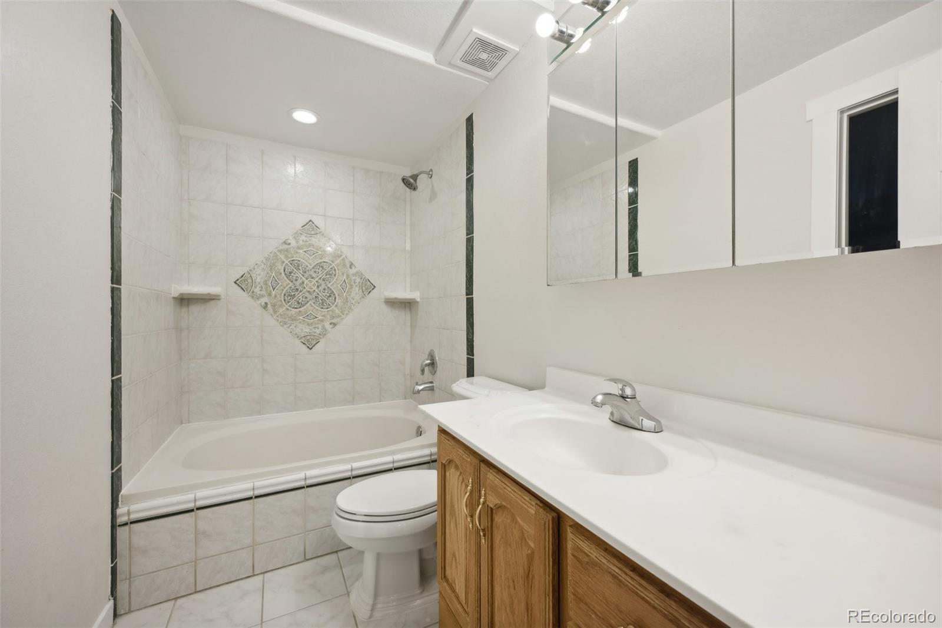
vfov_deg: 81.2
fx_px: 366
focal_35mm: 14
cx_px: 471
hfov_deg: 104.3
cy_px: 314
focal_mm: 14
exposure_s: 1/15
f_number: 8
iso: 280
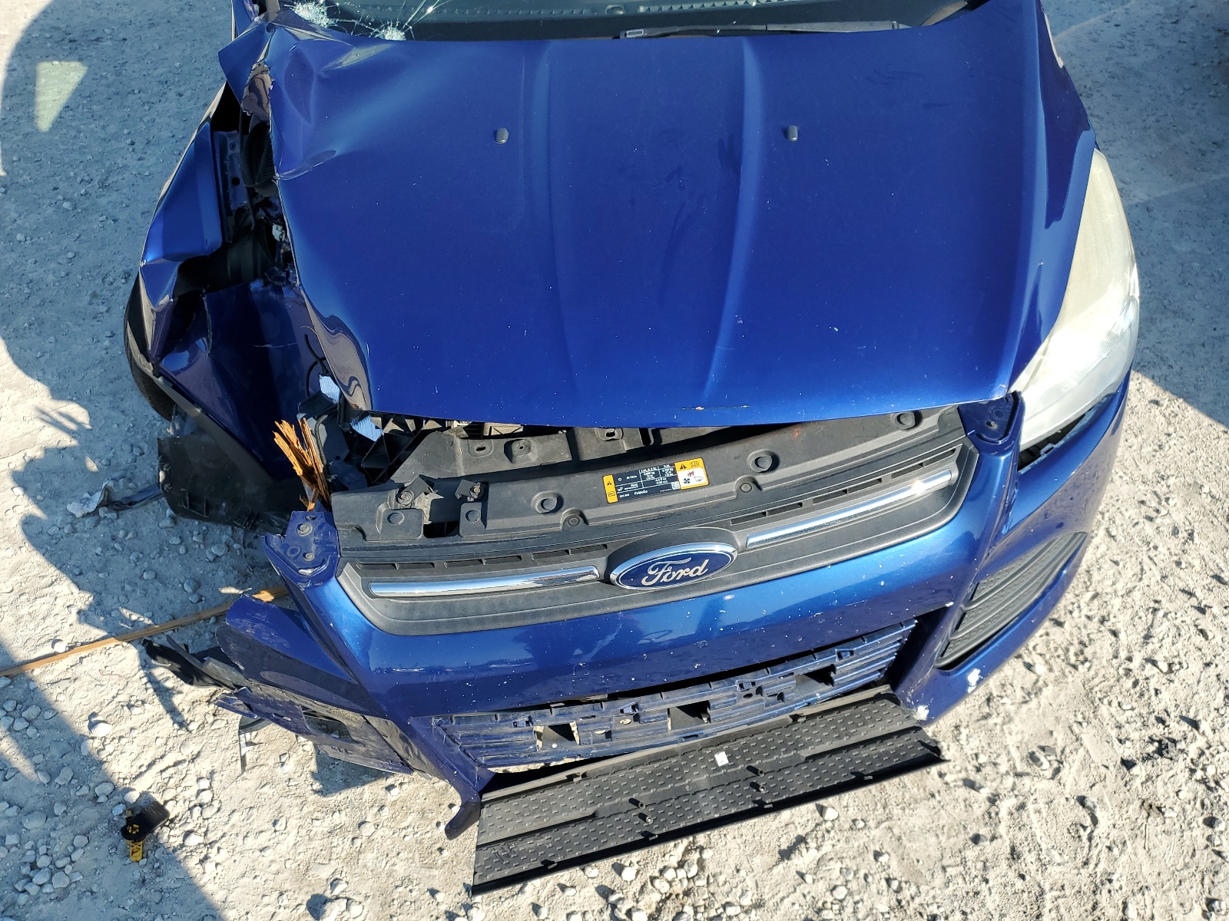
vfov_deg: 53.1
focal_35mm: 26
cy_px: 460
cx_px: 614
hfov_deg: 67.3
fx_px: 923
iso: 50
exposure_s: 1/1429
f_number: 1.5
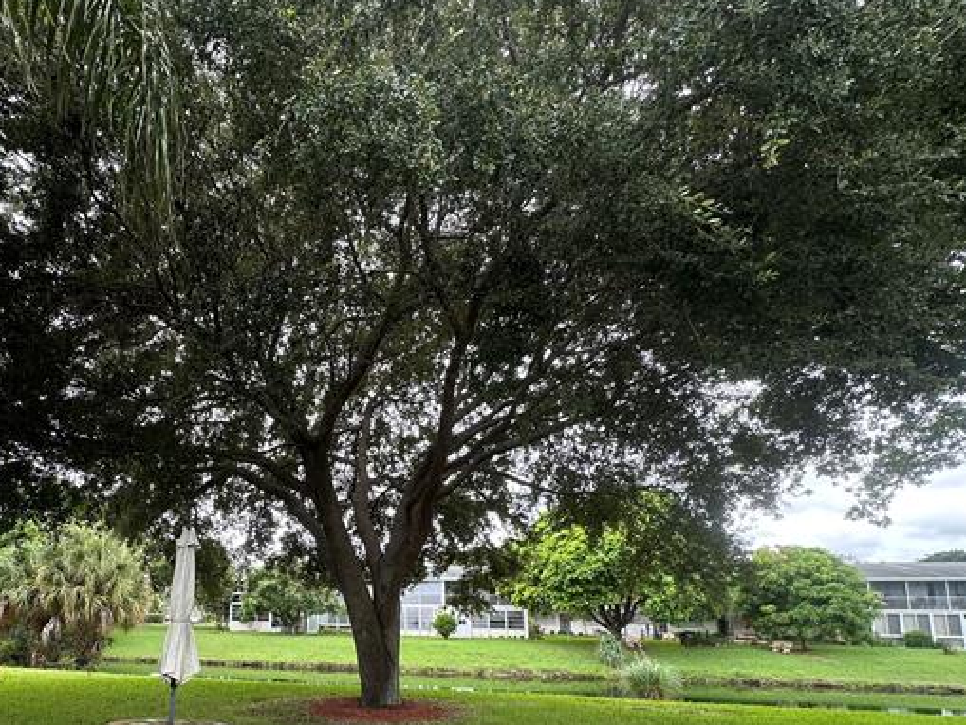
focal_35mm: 22
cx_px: 296
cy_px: 526
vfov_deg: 58.5
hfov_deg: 73.2
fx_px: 614
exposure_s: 1/240
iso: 40
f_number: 2.2
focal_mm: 2.22
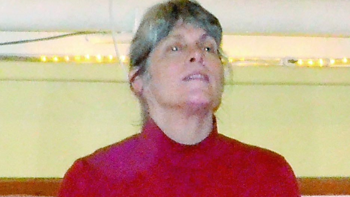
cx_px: 663
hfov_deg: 3.7
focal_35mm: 577
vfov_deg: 2.1
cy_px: 264
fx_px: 5353
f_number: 16
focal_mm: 70
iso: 6400
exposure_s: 1/60
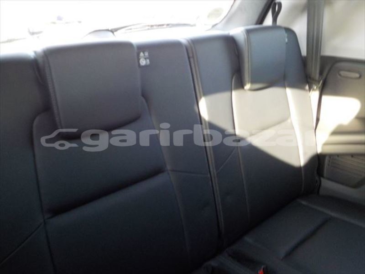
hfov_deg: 60.0
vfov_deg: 46.8
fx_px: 316
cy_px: 137
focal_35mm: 30
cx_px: 182
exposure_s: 1/15
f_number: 3.3
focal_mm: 4.1
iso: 400
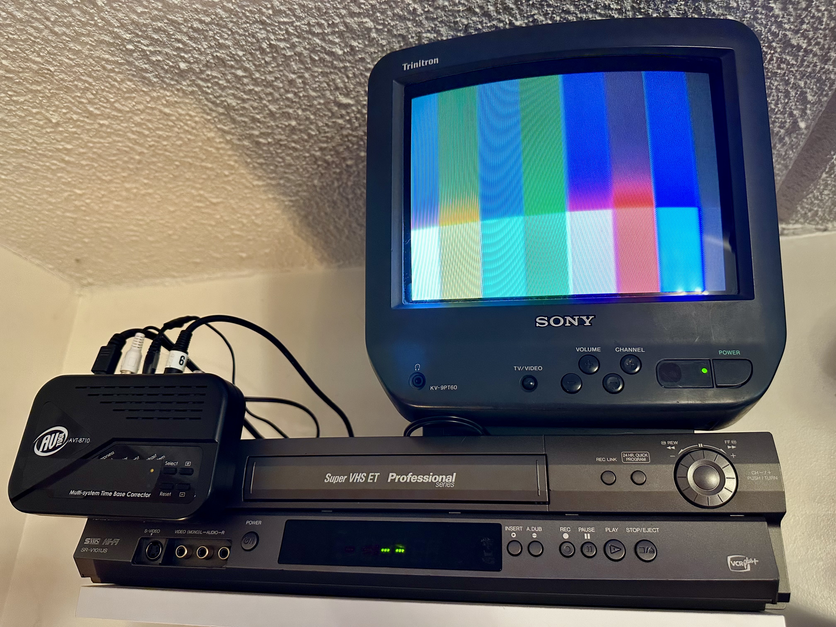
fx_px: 580
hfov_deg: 71.6
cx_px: 418
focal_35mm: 24
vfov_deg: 56.8
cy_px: 314
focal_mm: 6.86
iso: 320
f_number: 1.78
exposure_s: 1/60
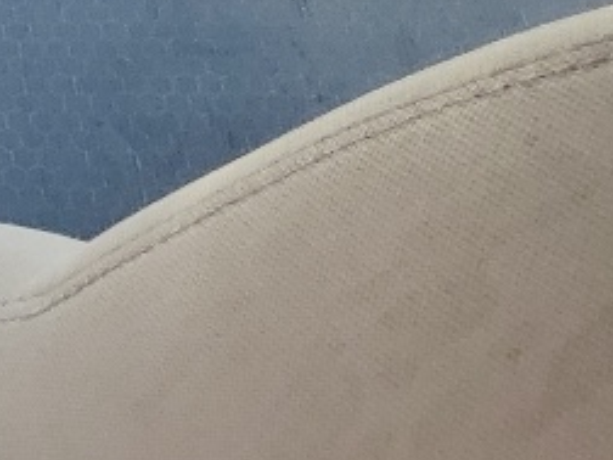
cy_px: -309
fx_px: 2922
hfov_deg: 10.6
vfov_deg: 8.7
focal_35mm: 165
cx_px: -771
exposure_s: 1/357
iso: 50
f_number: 1.5
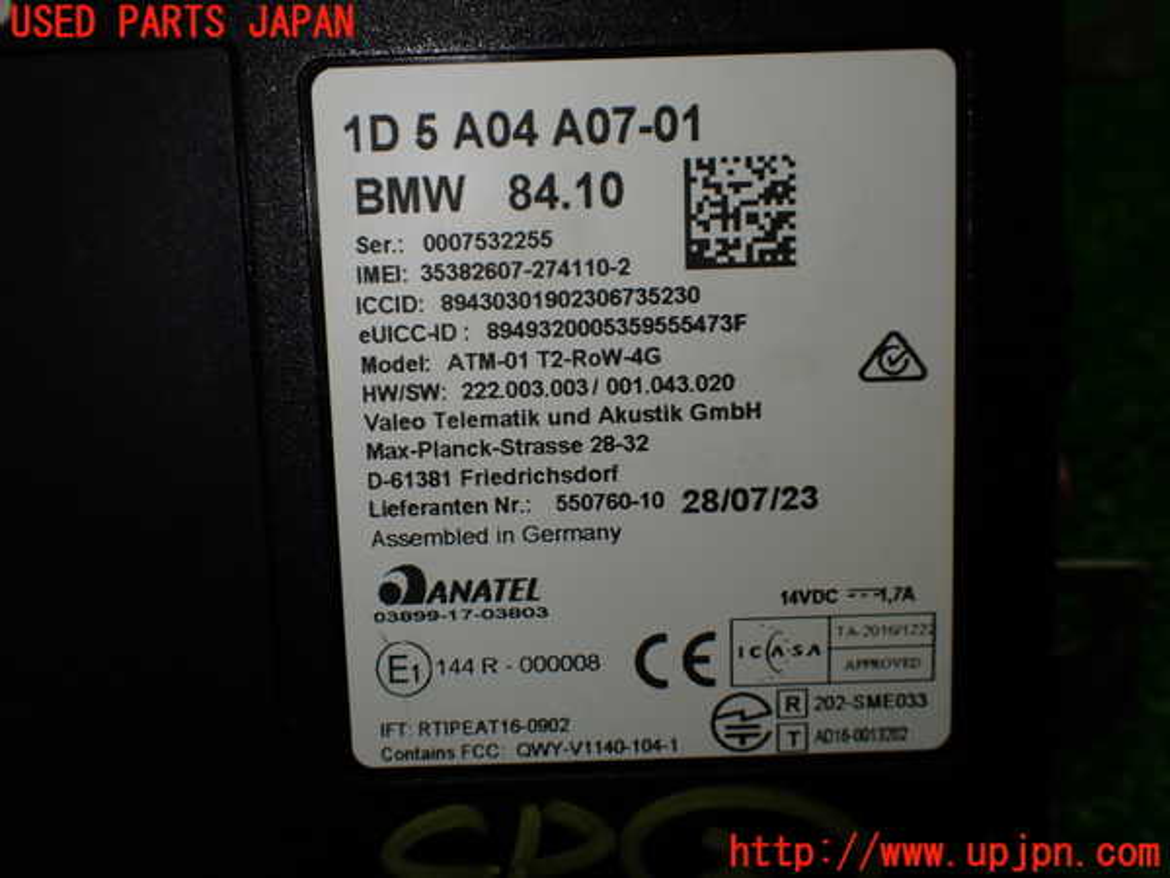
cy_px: 439
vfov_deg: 46.8
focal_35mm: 30
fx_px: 1014
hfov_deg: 60.0
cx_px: 585
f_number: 3.2
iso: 100
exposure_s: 1/200
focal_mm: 5.4
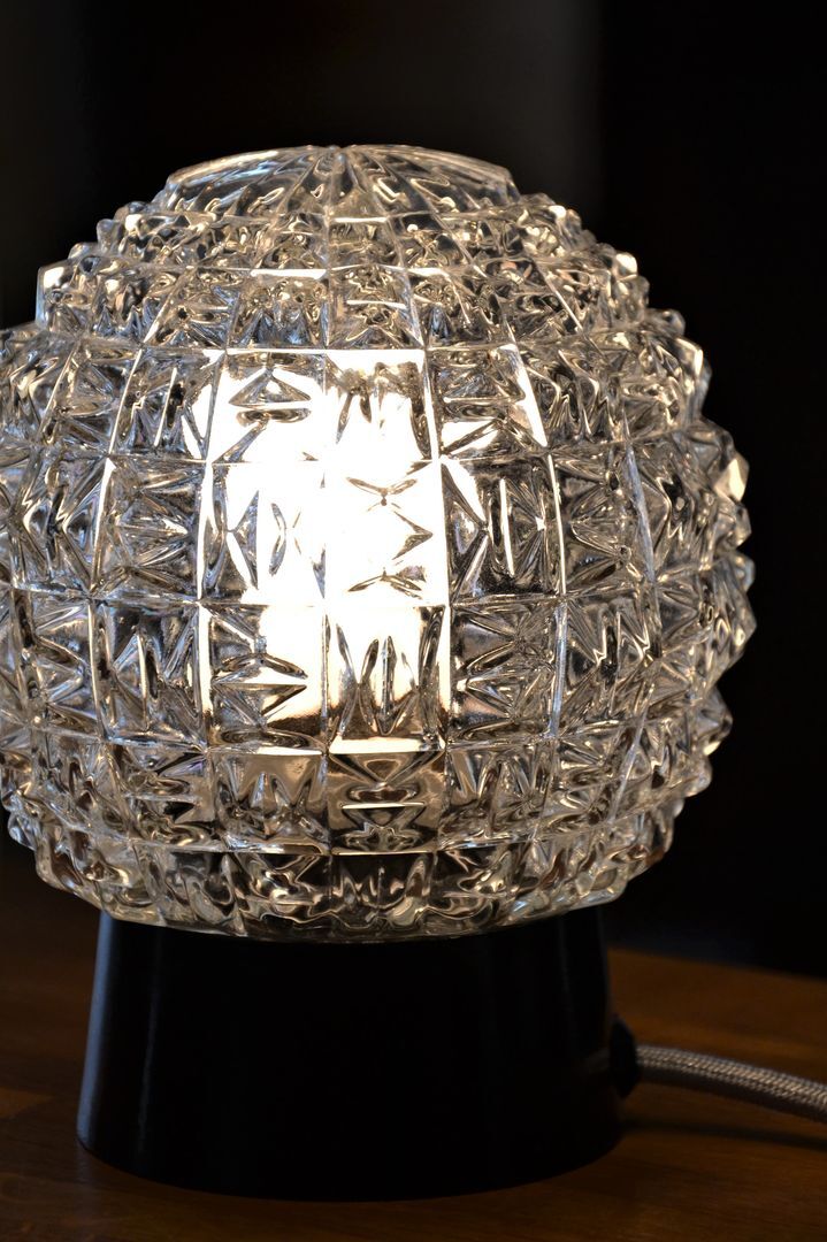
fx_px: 4656
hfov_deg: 10.2
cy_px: 621
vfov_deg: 15.2
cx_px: 414
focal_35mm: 135
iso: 400
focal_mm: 90
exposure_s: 1/500
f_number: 5.6
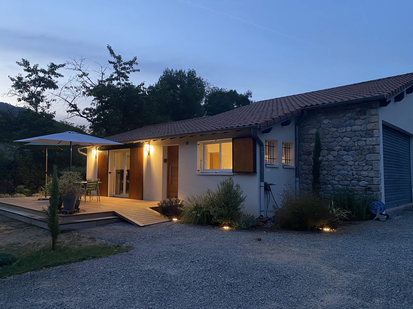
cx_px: 206
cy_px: 154
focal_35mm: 26
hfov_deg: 67.3
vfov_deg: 53.1
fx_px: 310
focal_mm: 4.25
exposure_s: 1/32
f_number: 1.8
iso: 640
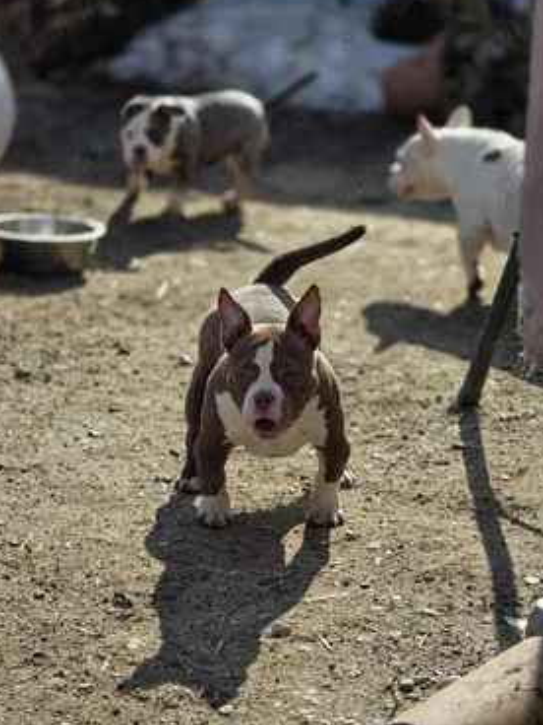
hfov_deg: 11.9
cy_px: 335
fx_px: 2614
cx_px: 283
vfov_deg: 15.8
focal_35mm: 125
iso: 64
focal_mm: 18.6
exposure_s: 1/909
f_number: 3.4
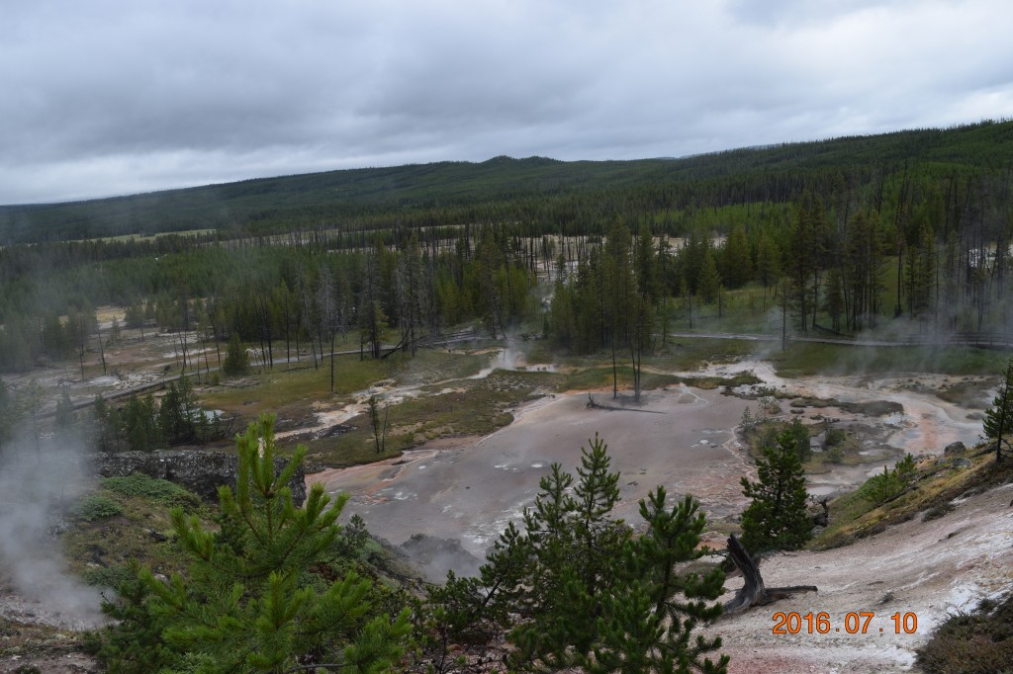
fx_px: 844
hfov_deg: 61.9
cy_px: 337
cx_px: 506
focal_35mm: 30
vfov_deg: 43.6
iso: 200
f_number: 9
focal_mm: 20
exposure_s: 1/320
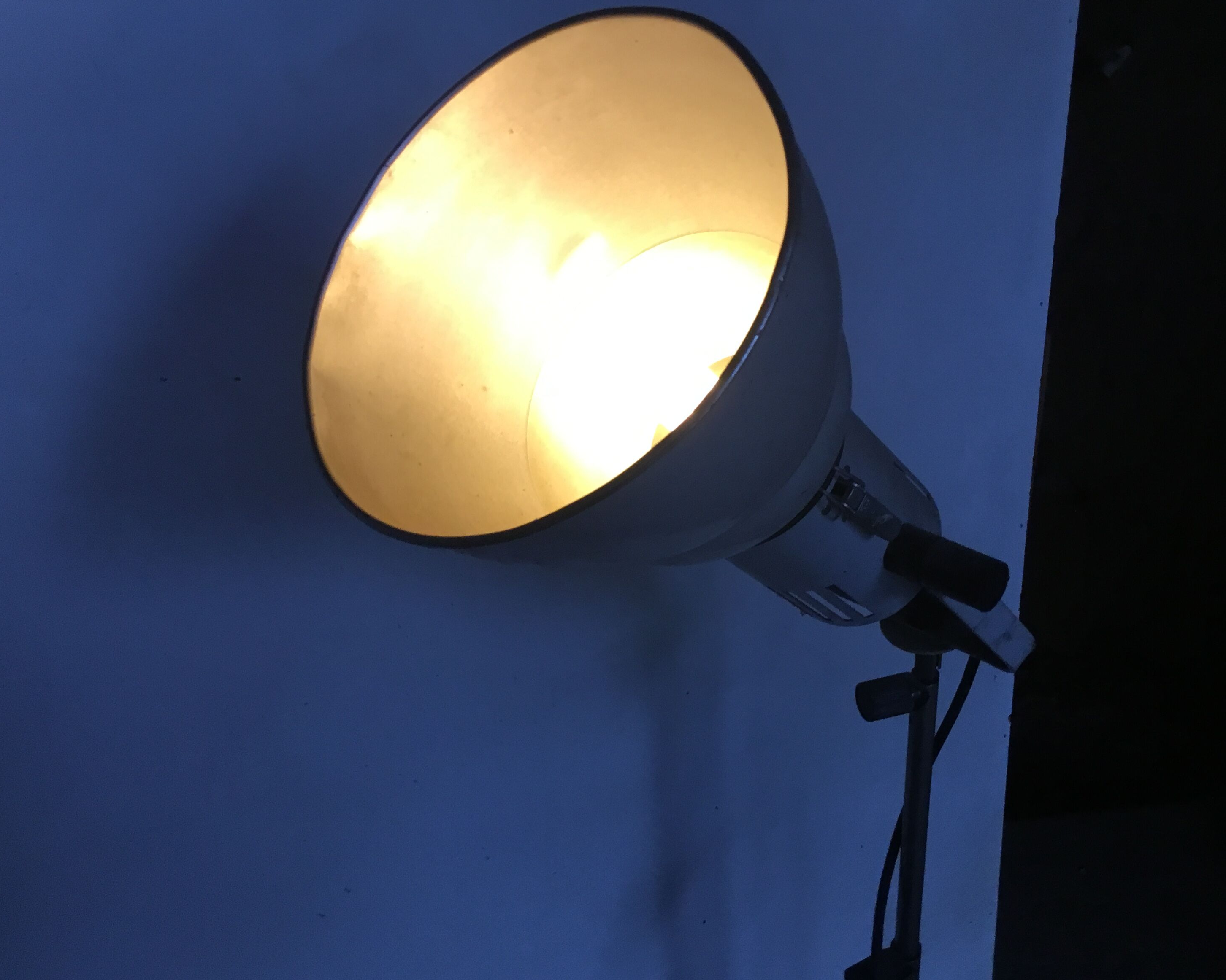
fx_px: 1234
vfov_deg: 43.4
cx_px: 640
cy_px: 500
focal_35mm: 34
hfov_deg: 52.8
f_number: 2.4
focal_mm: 3.3
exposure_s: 1/33
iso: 80
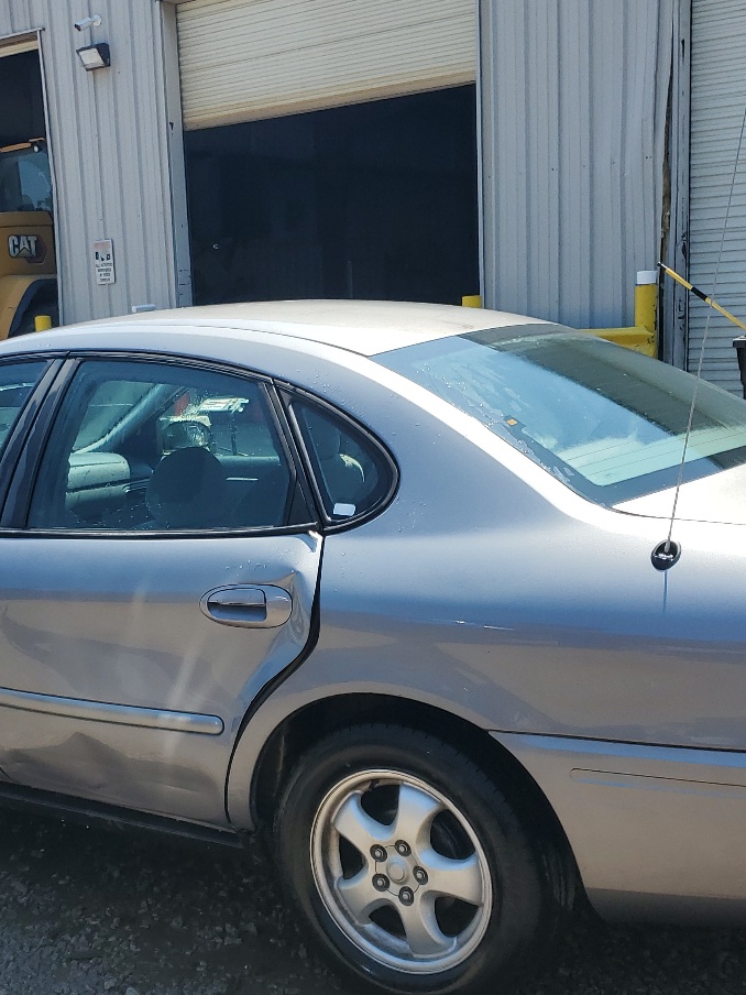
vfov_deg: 40.8
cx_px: 307
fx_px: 1322
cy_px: 645
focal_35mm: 46
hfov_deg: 31.4
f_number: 1.5
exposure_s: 1/2500
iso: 50
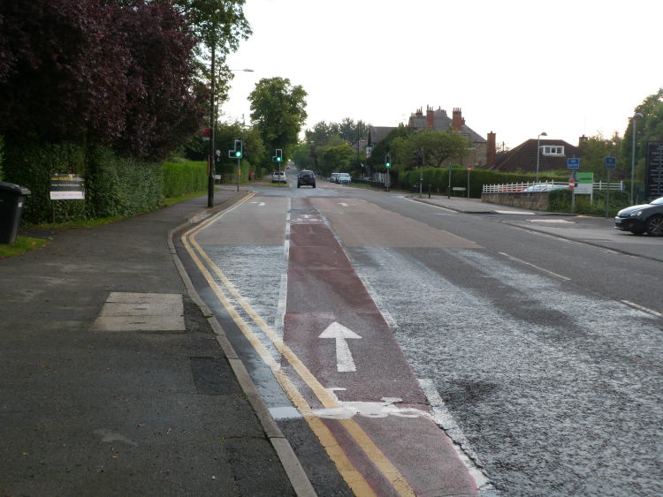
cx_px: 332
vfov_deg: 34.4
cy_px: 248
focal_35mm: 42
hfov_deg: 44.8
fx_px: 805
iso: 100
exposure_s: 1/80
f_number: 3.2
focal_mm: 7.4
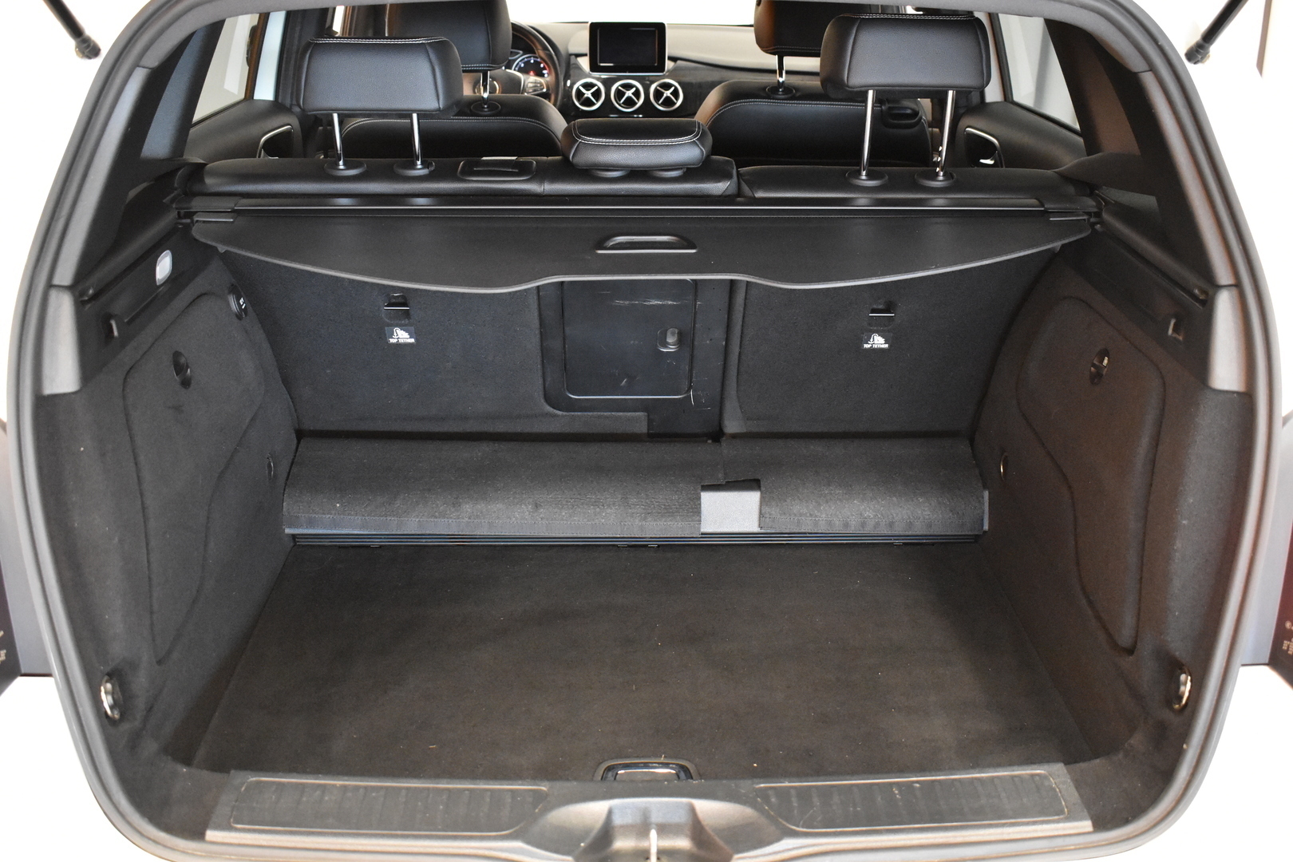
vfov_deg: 36.9
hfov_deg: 53.1
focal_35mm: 36
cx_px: 646
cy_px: 431
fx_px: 1293
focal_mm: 24
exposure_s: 1/40
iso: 4500
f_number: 4
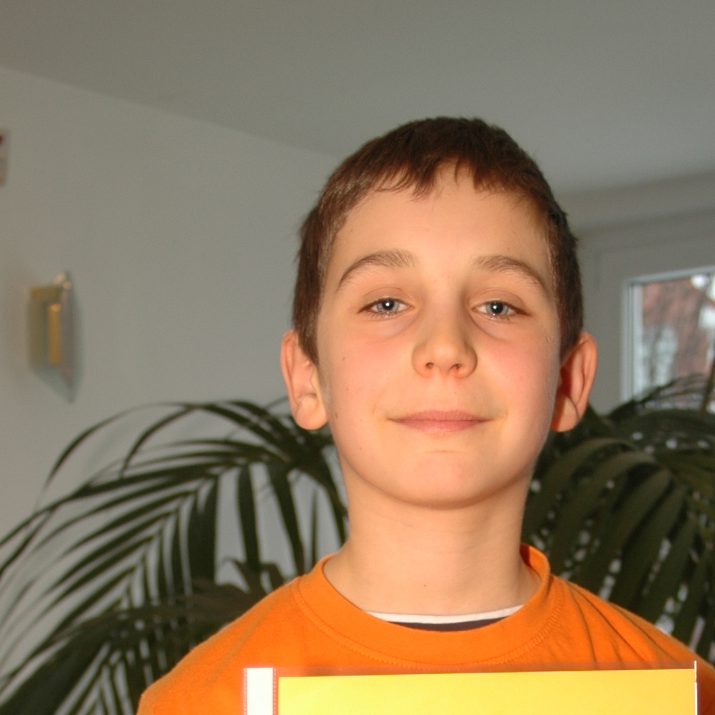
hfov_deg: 19.2
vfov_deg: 18.3
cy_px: 854
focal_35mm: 90
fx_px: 2108
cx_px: 439
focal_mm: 25
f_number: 4
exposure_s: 1/60
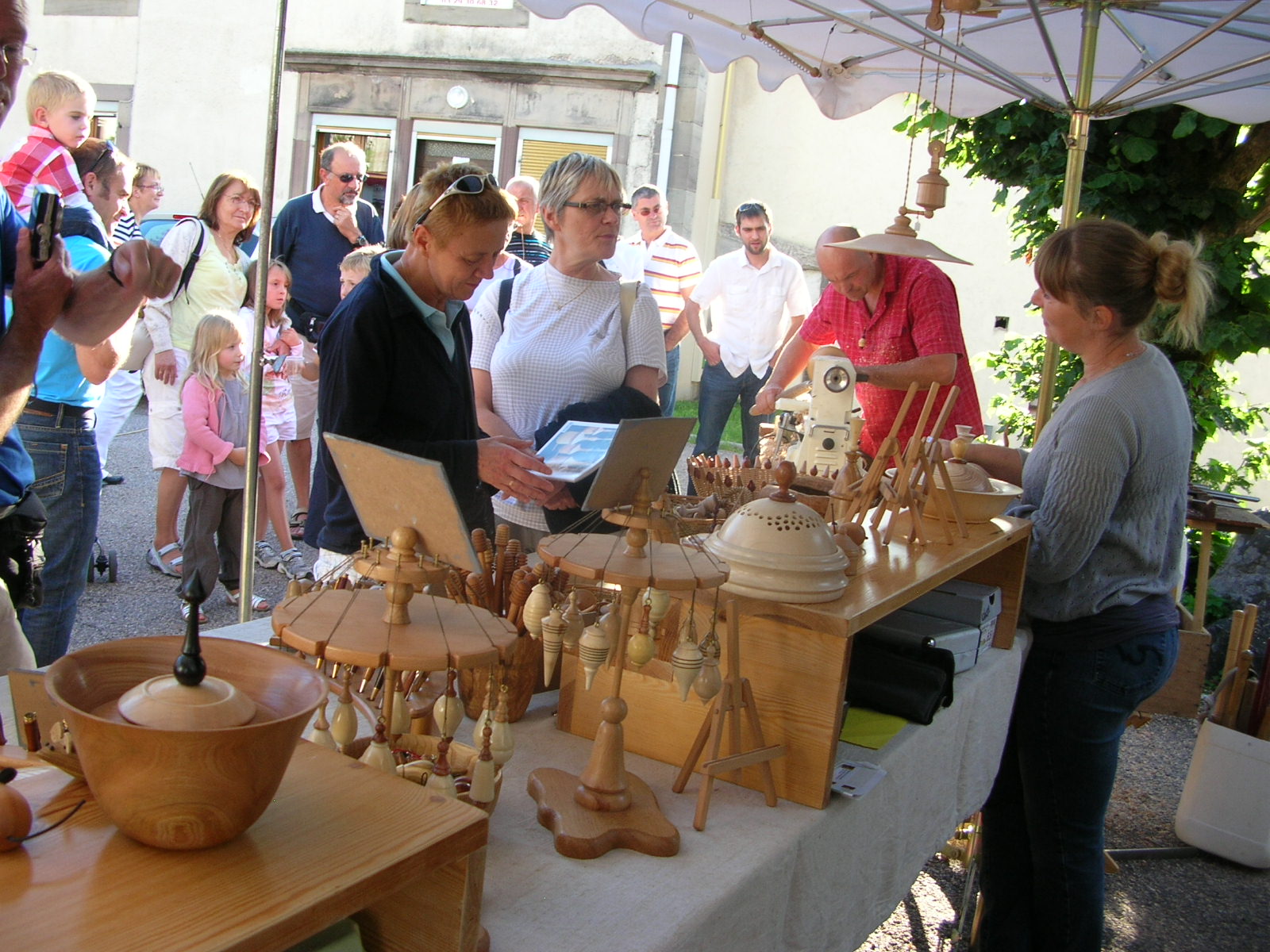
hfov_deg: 52.6
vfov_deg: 40.7
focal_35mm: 35
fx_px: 1284
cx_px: 635
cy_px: 476
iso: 50
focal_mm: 5.8
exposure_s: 1/88.7
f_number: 2.8
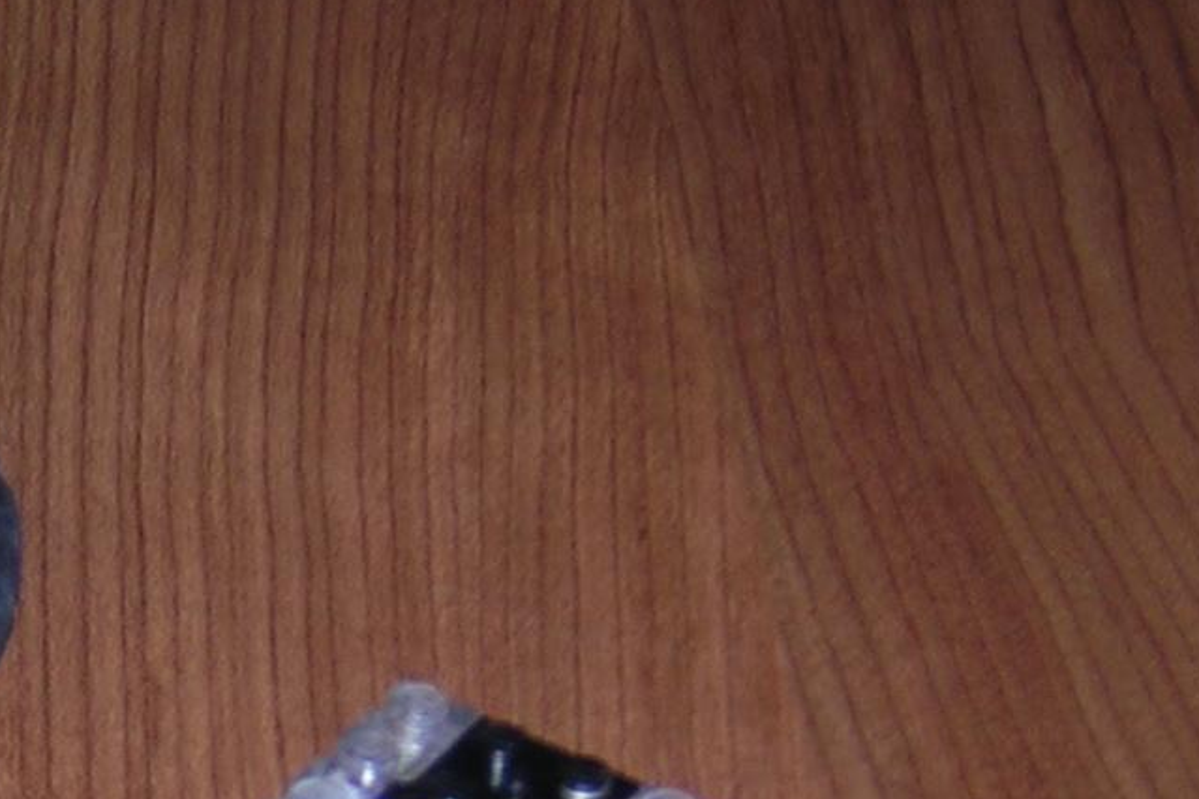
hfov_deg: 11.9
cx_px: 98
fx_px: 5728
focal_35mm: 172
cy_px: 983
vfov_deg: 7.9
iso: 100
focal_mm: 8.6
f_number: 3.5
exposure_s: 1/60.1
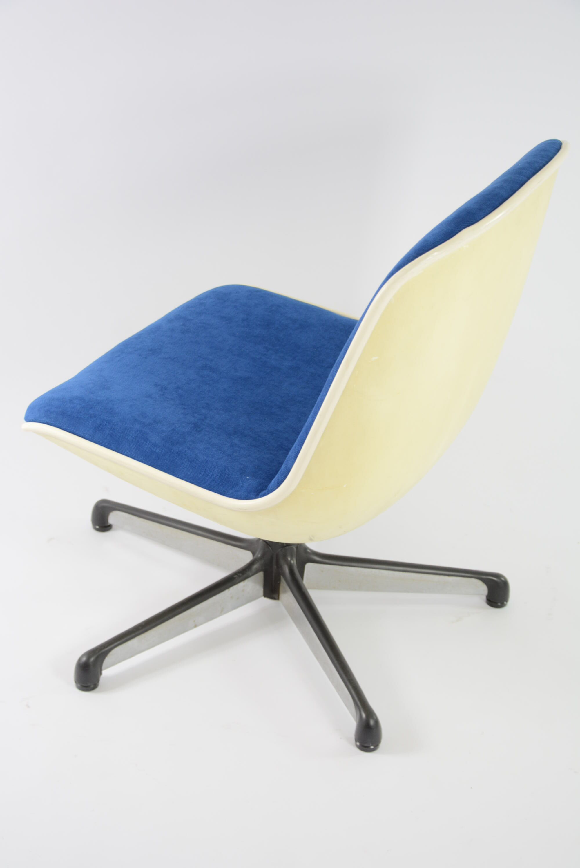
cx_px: 290
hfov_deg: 23.8
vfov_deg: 35.0
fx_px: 1375
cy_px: 434
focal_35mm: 57
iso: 400
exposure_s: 1/100
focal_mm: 38
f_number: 5
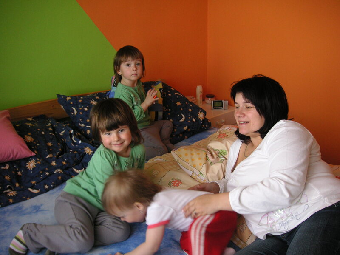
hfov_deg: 50.1
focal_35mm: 37
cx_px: 170
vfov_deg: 38.7
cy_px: 128
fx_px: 363
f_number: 2.8
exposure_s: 1/45
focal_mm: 6.1
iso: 80
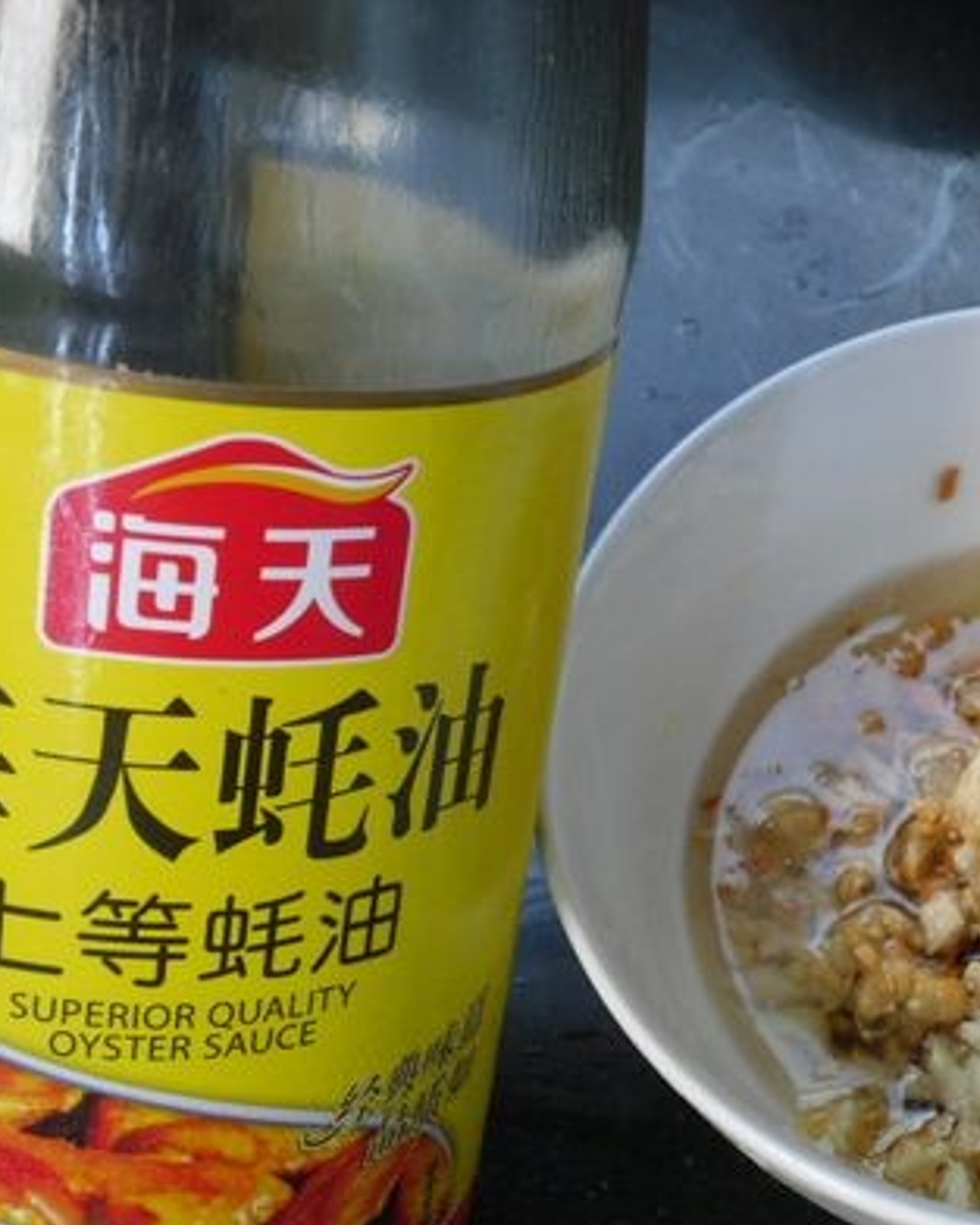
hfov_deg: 22.1
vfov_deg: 27.9
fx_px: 2464
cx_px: 839
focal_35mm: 68
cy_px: 678
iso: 100
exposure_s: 1/41
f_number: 4.5
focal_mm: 8.46
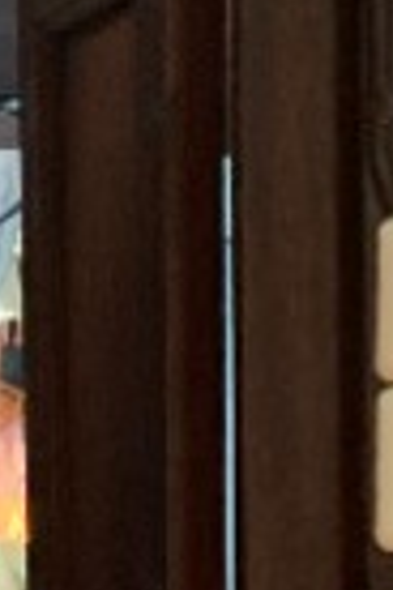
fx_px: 3209
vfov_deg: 10.4
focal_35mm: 196
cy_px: 607
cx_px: -402
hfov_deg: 6.8
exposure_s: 1/36
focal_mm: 4.25
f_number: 1.8
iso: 400
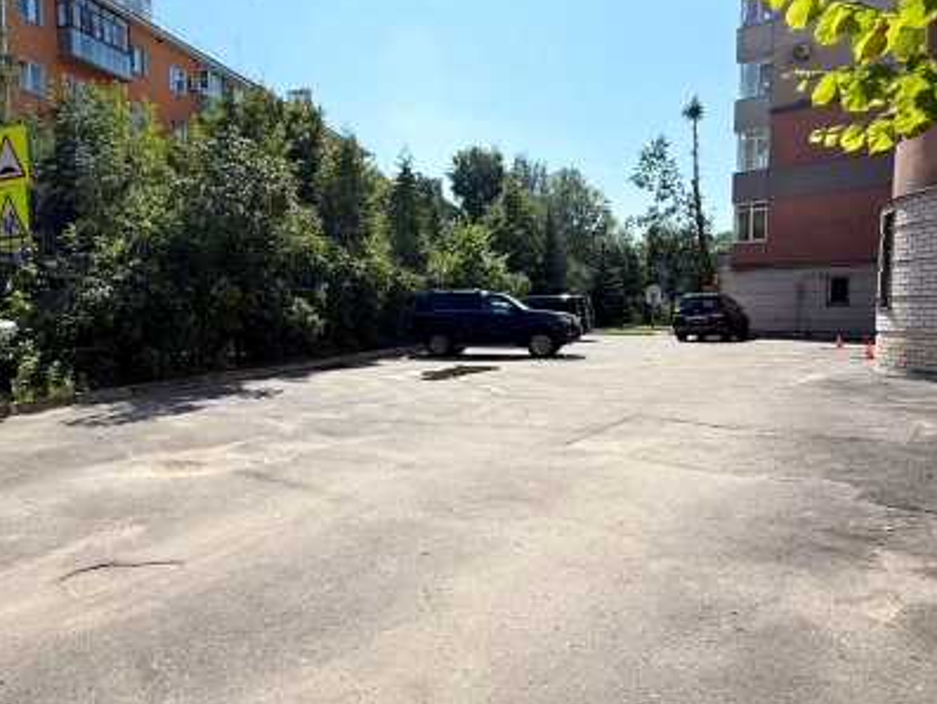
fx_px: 596
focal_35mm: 22
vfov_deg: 61.1
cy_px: 352
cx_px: 397
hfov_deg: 75.9
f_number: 2.2
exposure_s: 1/2165
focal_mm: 2.22
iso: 50
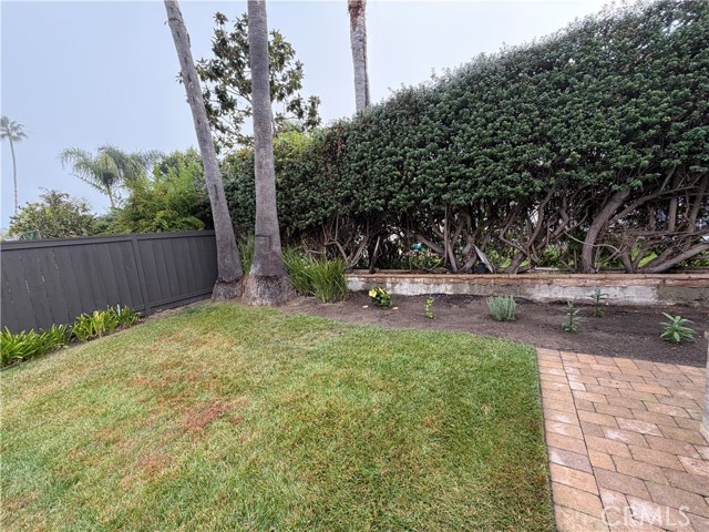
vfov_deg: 85.7
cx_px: 354
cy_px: 266
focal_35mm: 14
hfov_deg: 102.1
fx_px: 287
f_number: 2.2
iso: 64
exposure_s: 1/173
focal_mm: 2.22
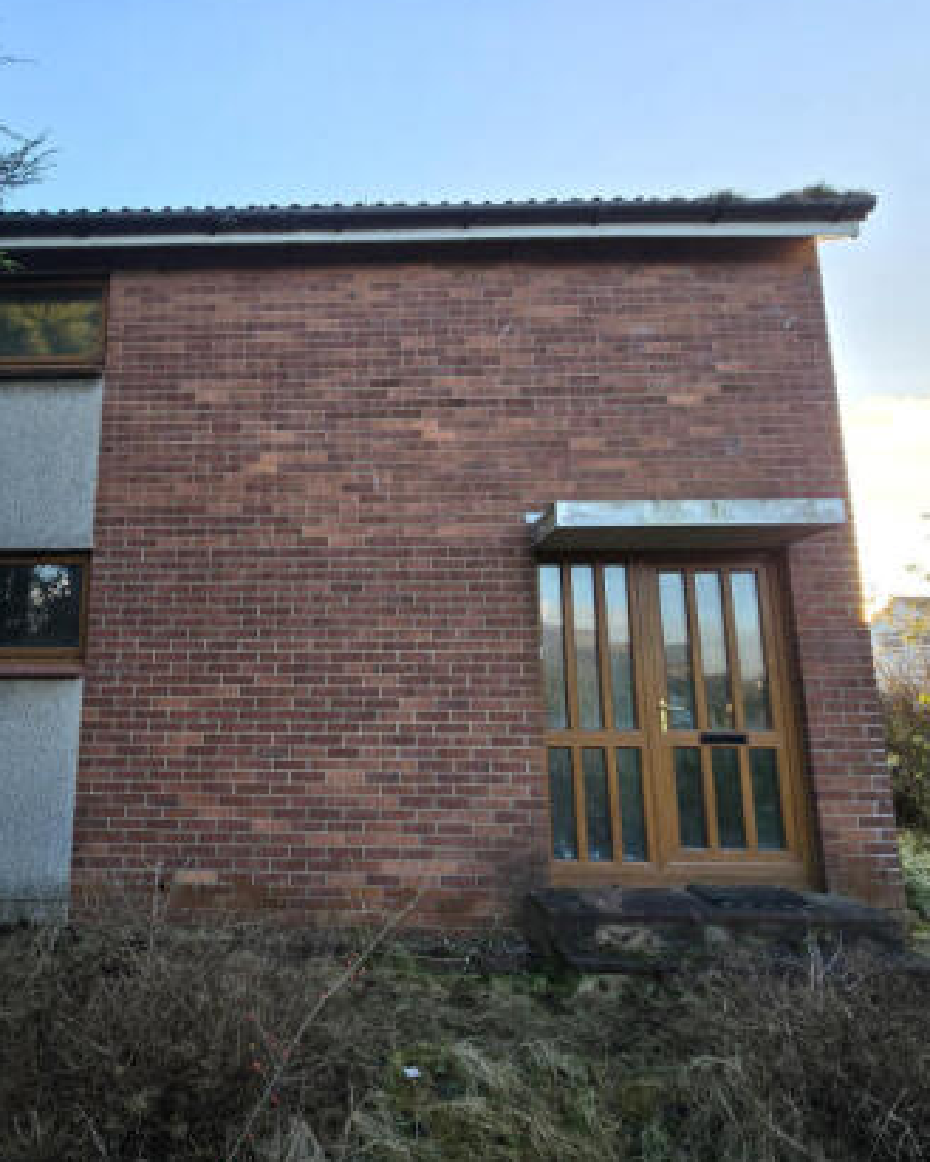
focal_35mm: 18
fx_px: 619
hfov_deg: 71.8
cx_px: 315
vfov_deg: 86.3
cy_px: 598
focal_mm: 2.2
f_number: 2.2
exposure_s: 1/185
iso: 50
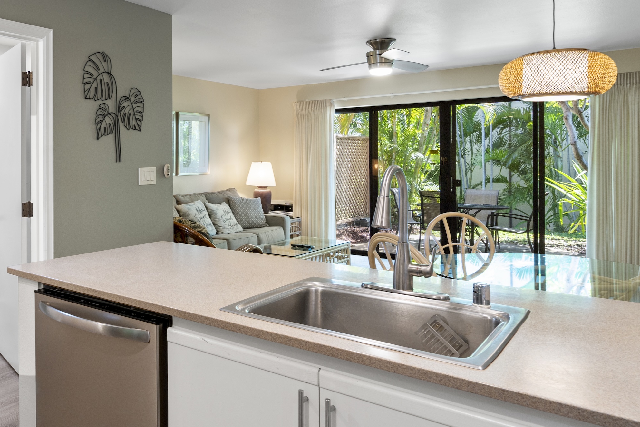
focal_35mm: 29
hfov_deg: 59.6
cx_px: 146
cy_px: 170
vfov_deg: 44.7
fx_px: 516
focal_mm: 16
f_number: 8
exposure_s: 1/3
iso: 100
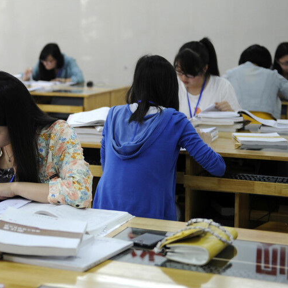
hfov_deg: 17.3
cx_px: -2
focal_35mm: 98
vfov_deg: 17.7
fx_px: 922
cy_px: 117
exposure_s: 1/100
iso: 500
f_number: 2.8
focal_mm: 48
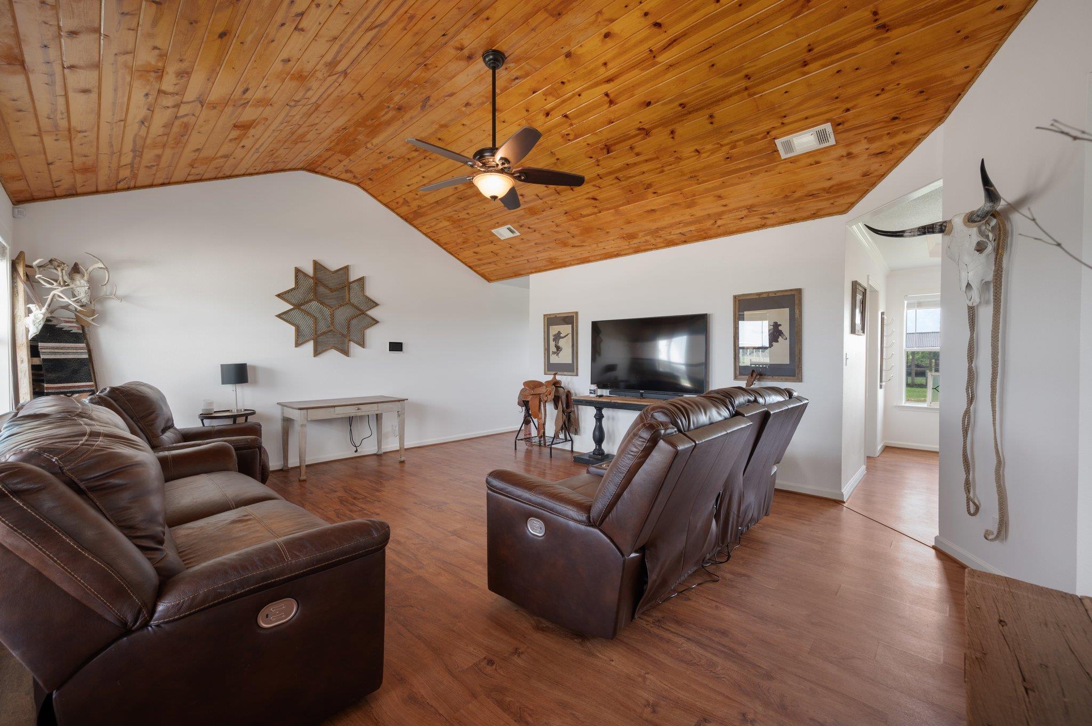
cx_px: 546
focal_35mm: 14
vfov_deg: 81.1
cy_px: 363
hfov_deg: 104.3
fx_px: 424
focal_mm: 14
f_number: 8
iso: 100
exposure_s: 1
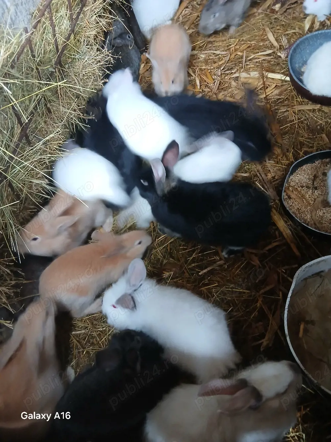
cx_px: 166
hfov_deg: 53.1
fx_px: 331
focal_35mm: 26
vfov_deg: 67.3
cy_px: 221
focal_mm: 3.98
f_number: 1.8
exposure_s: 1/20
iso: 400
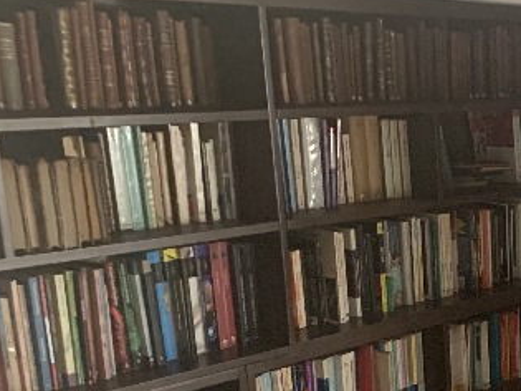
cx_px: 796
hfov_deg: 19.3
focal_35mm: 88
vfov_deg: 15.5
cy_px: 590
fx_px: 1324
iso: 320
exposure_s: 1/60
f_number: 1.8
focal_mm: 4.25
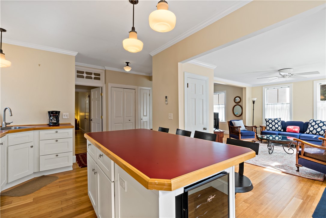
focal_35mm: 16
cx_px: 163
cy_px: 109
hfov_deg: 96.7
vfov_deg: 73.7
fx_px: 145
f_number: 22
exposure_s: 1/6
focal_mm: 16
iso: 200
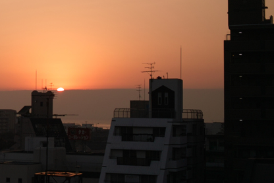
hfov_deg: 19.1
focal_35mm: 101
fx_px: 768
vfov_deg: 13.5
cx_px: -56
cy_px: 63
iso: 100
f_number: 2.8
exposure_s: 1/800
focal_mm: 24.2
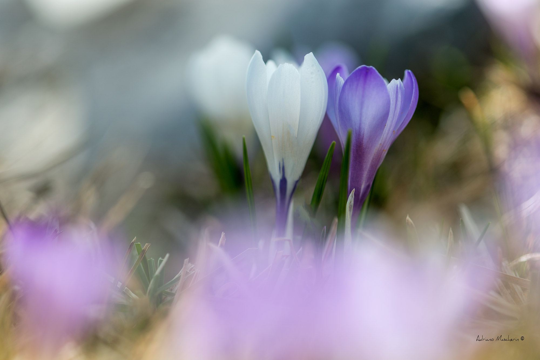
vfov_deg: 13.0
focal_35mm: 105
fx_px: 1575
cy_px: 180
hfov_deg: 19.5
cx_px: 270
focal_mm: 105
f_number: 4.5
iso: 100
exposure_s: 1/800
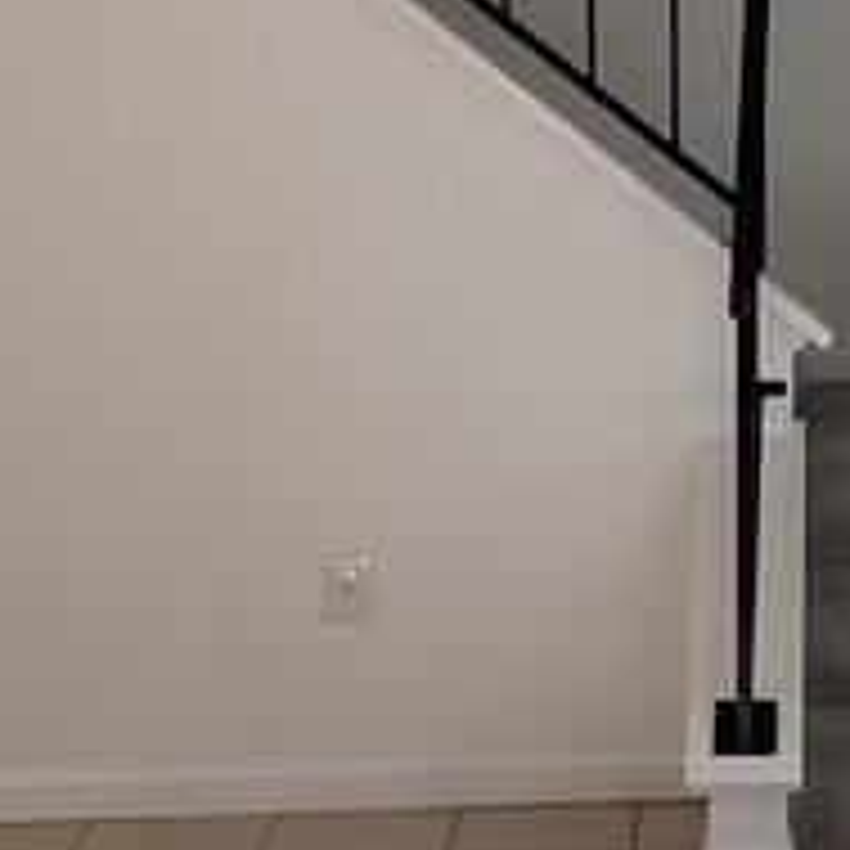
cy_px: 175
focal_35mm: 93
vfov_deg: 18.5
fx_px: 2584
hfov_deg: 17.5
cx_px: 1111
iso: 80
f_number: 2.4
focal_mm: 3.3
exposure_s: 1/120
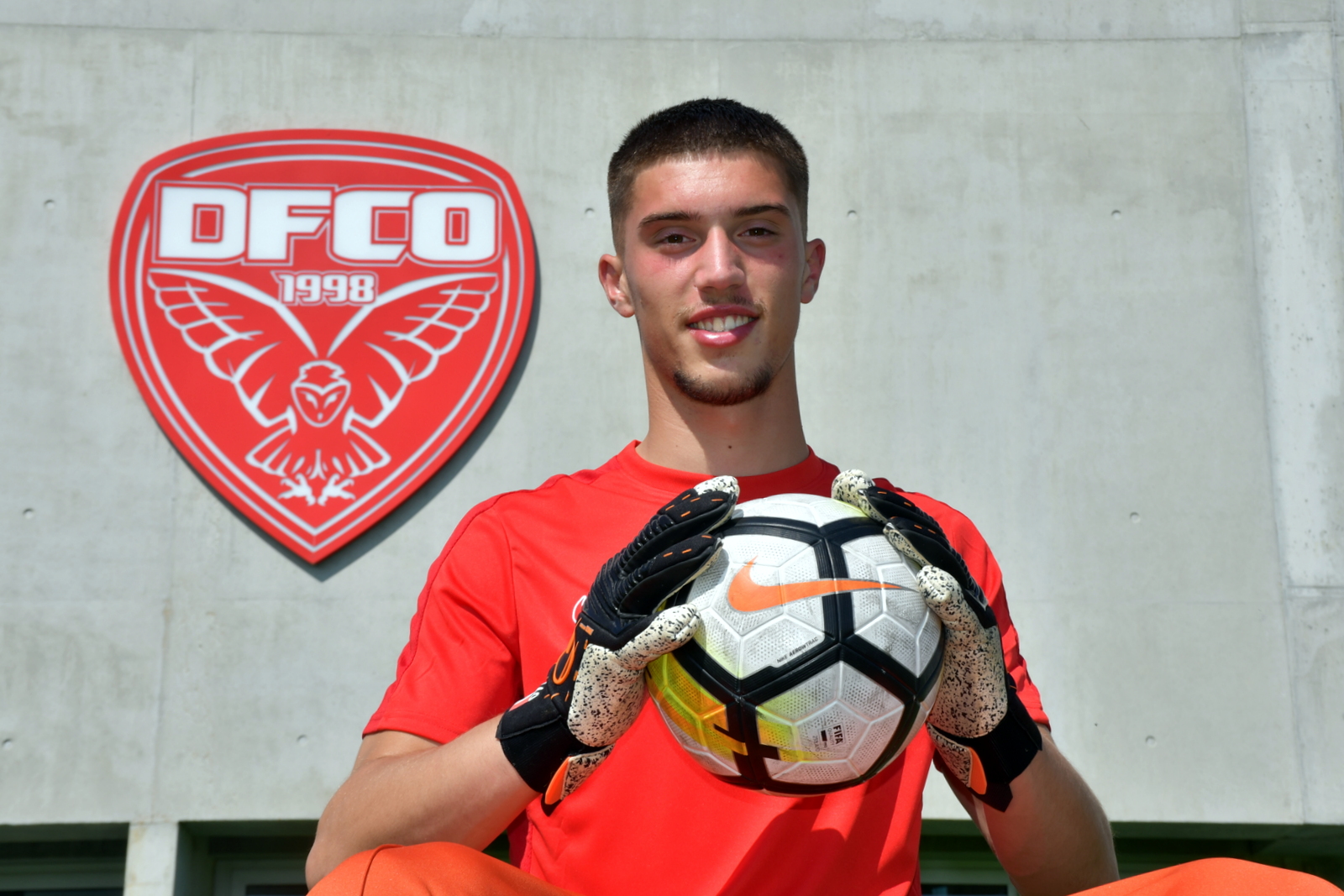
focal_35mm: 63
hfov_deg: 31.9
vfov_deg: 21.6
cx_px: 672
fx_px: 2352
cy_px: 448
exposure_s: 1/250
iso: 100
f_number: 14
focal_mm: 42
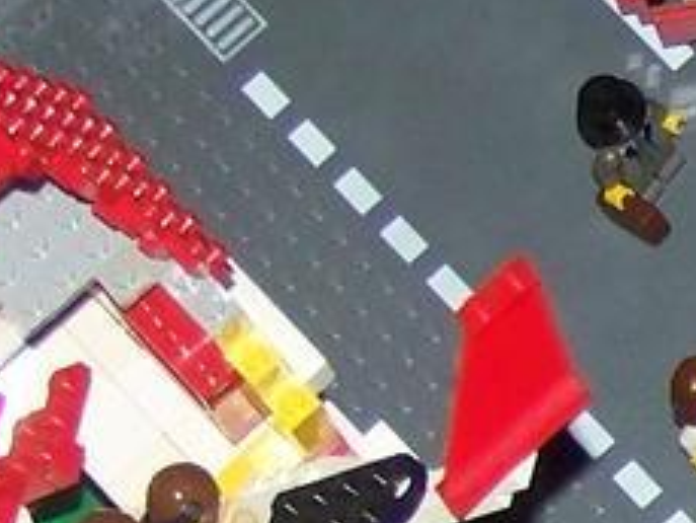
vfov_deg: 4.5
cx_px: 1611
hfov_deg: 5.8
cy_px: 943
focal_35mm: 328
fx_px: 6598
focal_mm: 8.1
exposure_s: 1/30
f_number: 2.8
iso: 200
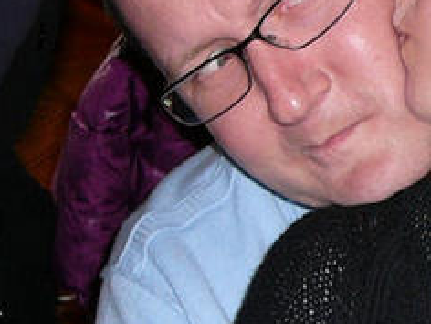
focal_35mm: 152
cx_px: 493
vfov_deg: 9.7
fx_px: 1893
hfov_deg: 12.7
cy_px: 22
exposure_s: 1/30
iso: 100
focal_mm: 6.7
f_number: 3.2
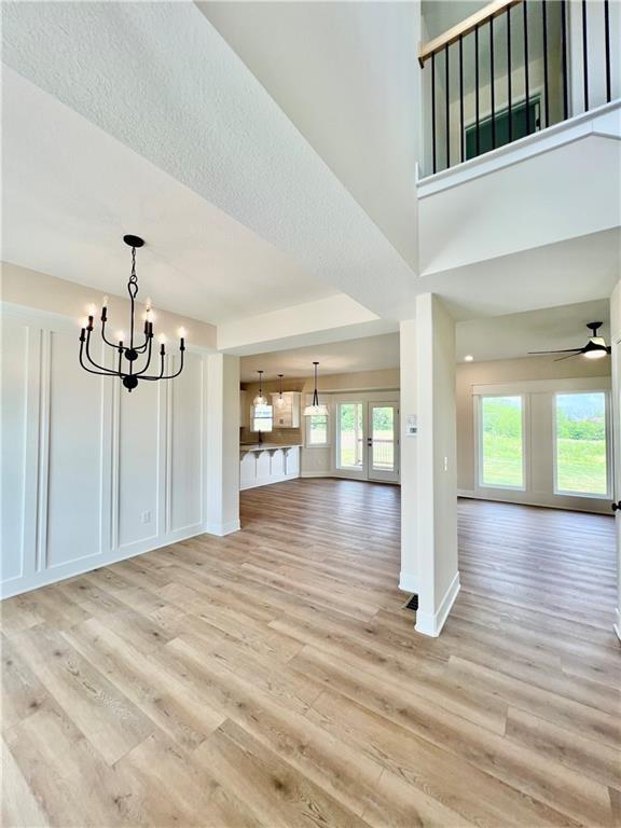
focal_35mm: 13
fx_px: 311
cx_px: 310
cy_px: 414
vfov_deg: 106.2
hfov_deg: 89.9
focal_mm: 1.57
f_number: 1.8
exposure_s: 1/122
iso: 32
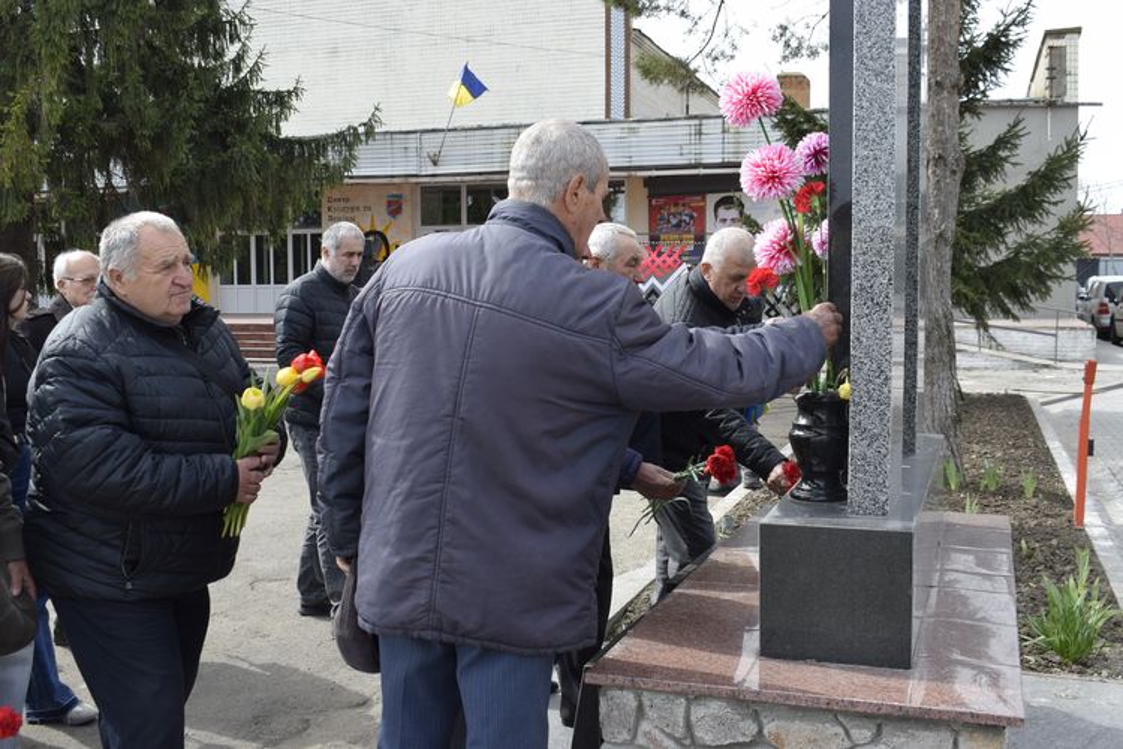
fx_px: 1170
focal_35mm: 38
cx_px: 562
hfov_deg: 51.3
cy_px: 374
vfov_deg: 35.5
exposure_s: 1/250
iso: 280
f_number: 8
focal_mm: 25
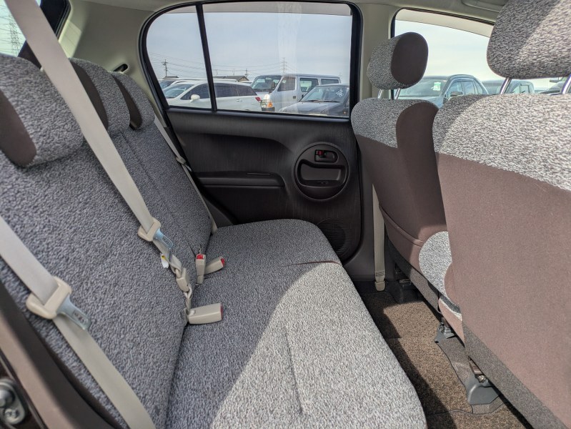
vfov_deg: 54.9
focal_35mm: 25
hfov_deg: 69.4
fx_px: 413
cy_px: 214
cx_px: 286
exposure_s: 1/740
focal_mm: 5.43
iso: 48
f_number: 1.89
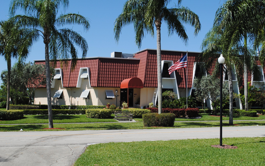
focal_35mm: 50
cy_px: 83
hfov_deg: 40.3
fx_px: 361
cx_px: 134
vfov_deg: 25.8
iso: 100
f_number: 8
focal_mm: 32
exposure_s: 1/250
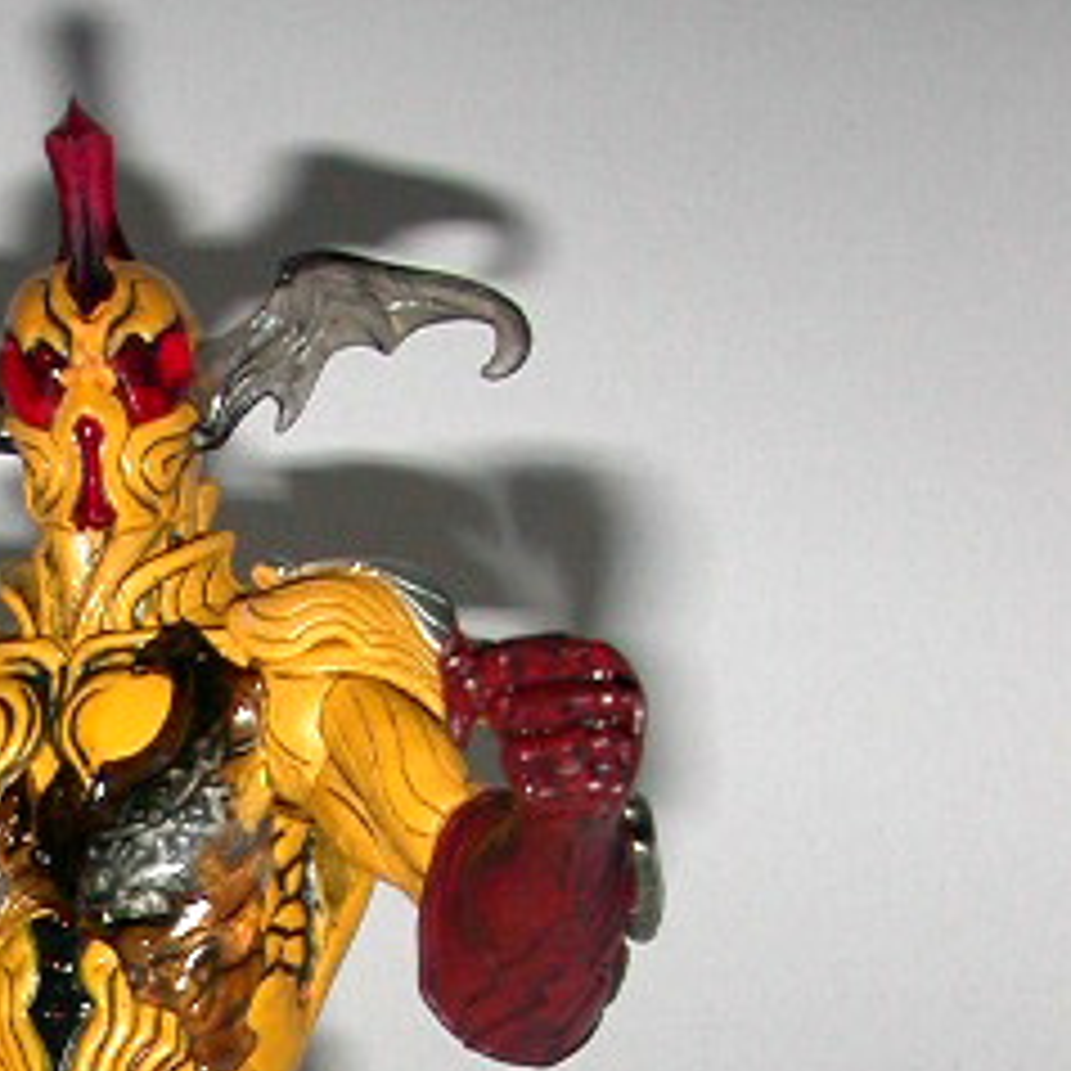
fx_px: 3080
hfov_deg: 19.4
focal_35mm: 88
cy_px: 1395
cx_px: 117
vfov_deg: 18.4
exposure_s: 1/59.9
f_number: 4.5
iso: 100
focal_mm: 5.6
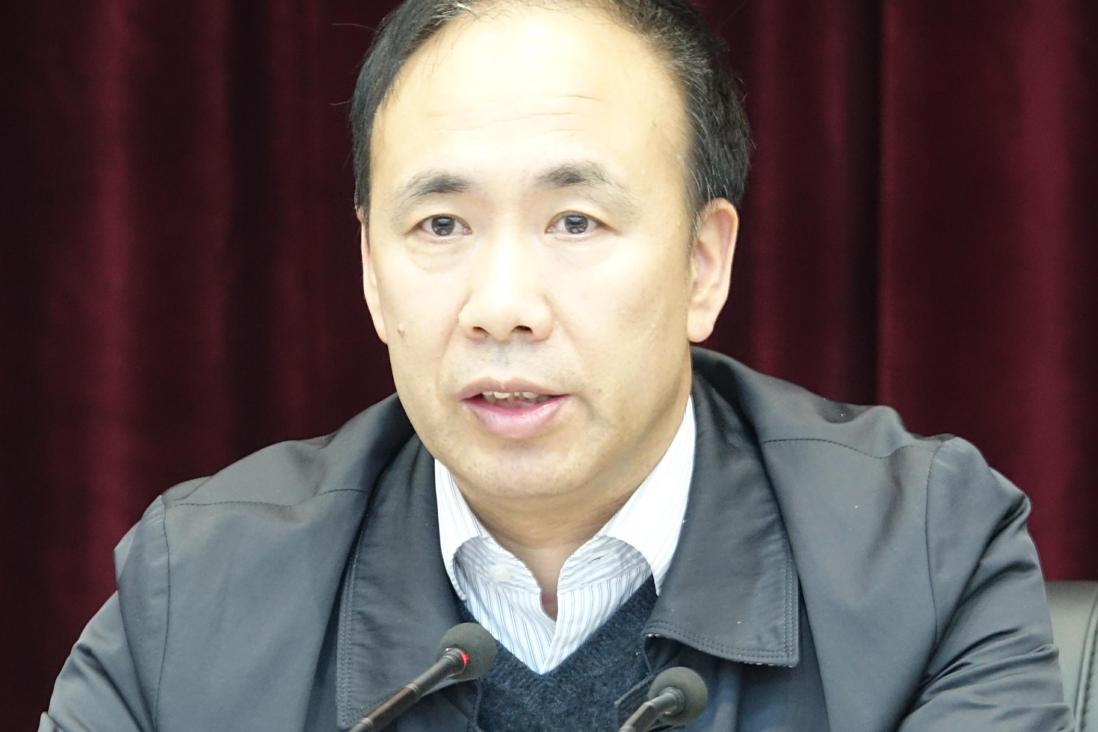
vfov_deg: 2.5
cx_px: 611
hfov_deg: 3.7
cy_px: 574
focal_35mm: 553
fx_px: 16864
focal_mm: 110.13
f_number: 4
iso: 800
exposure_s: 1/15
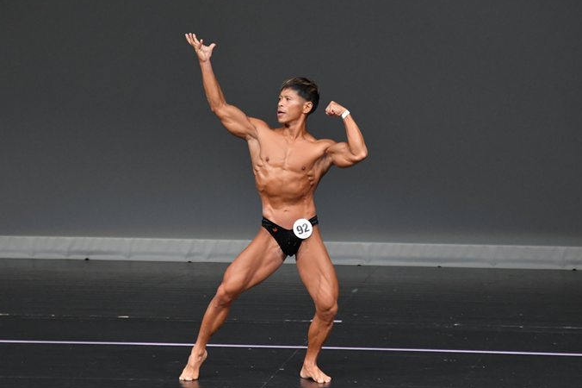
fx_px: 5833
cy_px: 213
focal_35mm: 361
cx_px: 272
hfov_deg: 5.7
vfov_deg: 3.8
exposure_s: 1/400
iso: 4000
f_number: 5.6
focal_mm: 210
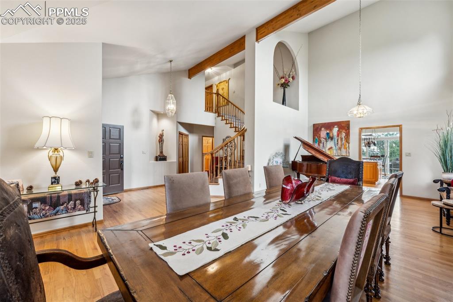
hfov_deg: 104.3
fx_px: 176
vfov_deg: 81.2
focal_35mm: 14
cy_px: 151
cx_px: 226
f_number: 13
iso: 125
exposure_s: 2
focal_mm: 14
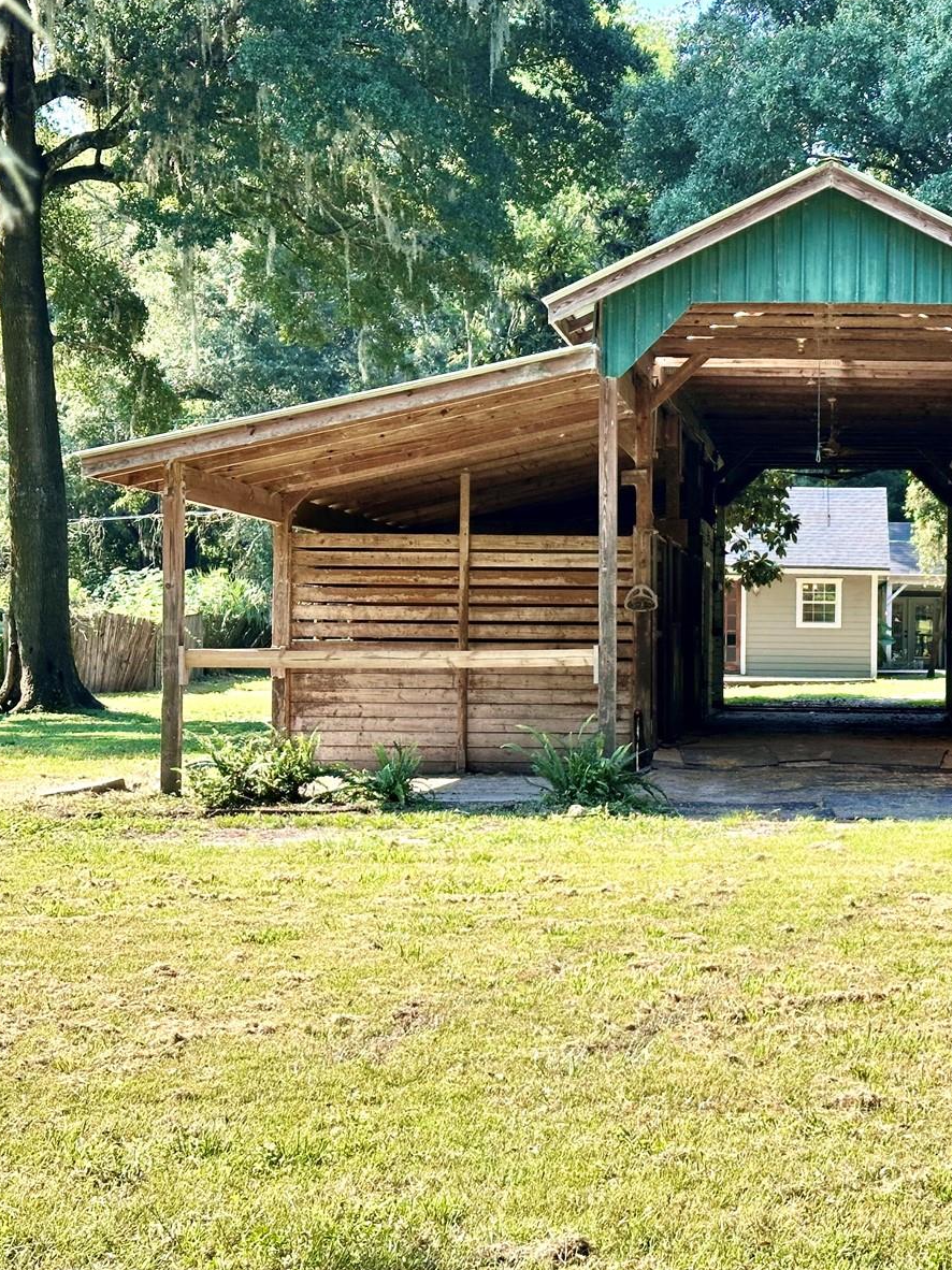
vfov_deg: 29.8
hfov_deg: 22.2
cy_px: 631
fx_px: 2384
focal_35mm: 65
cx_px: 796
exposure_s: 1/843
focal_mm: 6.86
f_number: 1.78
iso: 64
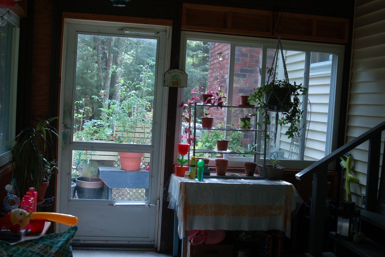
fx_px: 460
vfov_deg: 31.2
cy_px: 128
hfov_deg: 45.4
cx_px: 189
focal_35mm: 43
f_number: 5
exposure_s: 1/100
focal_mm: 28
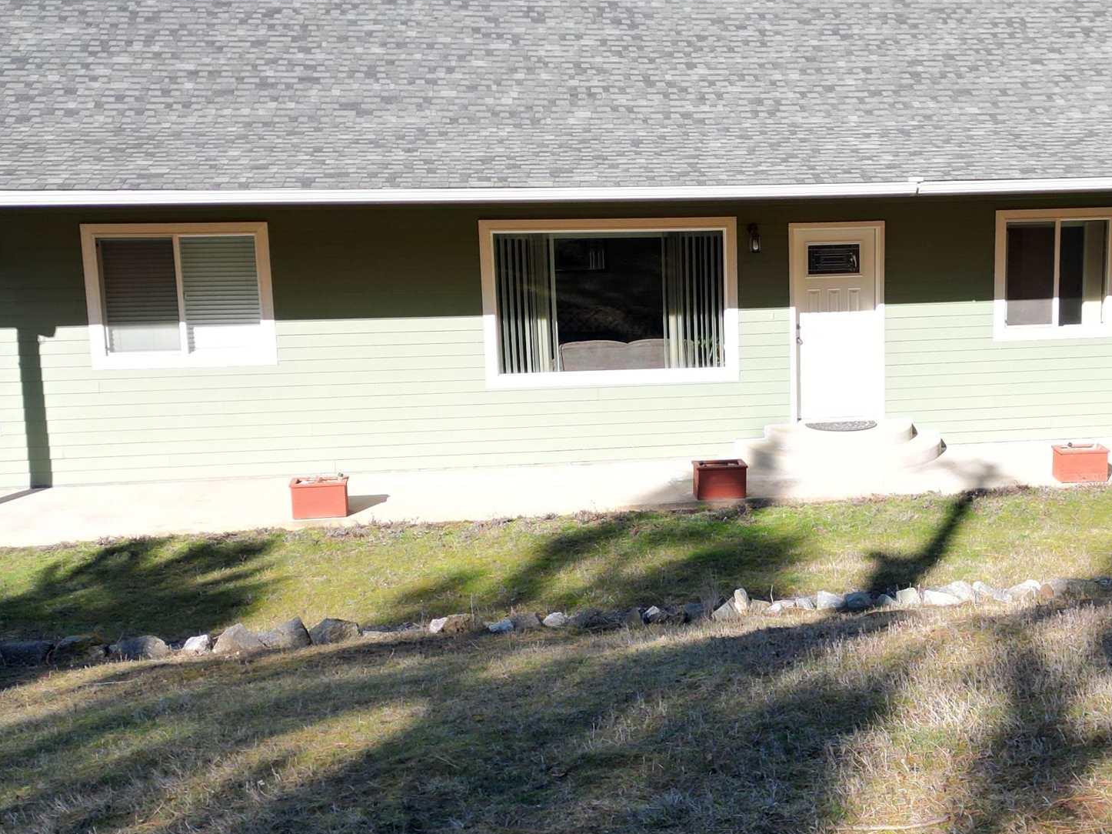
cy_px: 456
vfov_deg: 28.5
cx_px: 774
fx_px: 1638
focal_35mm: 51
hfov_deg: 36.9
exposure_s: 1/1500
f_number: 1.7
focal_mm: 6.72
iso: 110
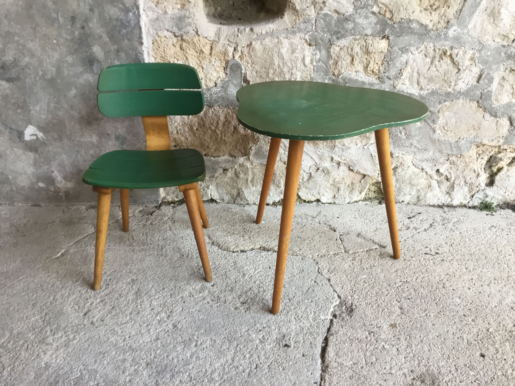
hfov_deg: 58.4
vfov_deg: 45.4
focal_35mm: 31
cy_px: 193
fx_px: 461
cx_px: 258
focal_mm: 3.3
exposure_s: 1/33
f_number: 2.4
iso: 32
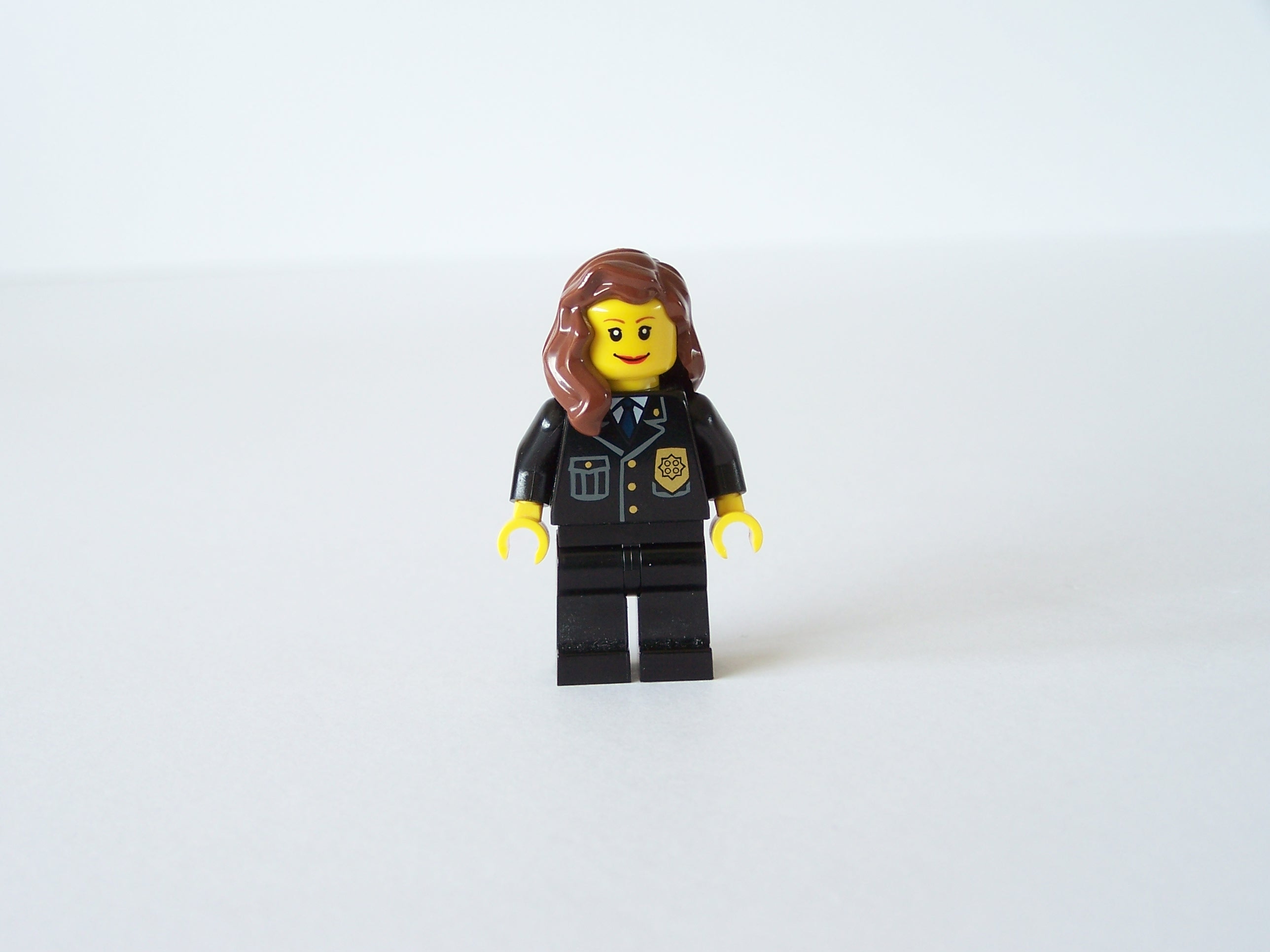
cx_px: 635
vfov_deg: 21.9
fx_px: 2458
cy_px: 476
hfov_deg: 29.0
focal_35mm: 67
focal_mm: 11.1
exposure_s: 1/30
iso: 80
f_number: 3.2
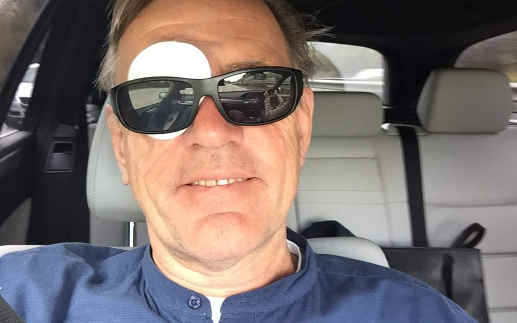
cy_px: 145
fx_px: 535
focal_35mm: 38
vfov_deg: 33.6
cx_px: 241
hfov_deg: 51.5
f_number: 2.2
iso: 80
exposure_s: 1/33
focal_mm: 2.65
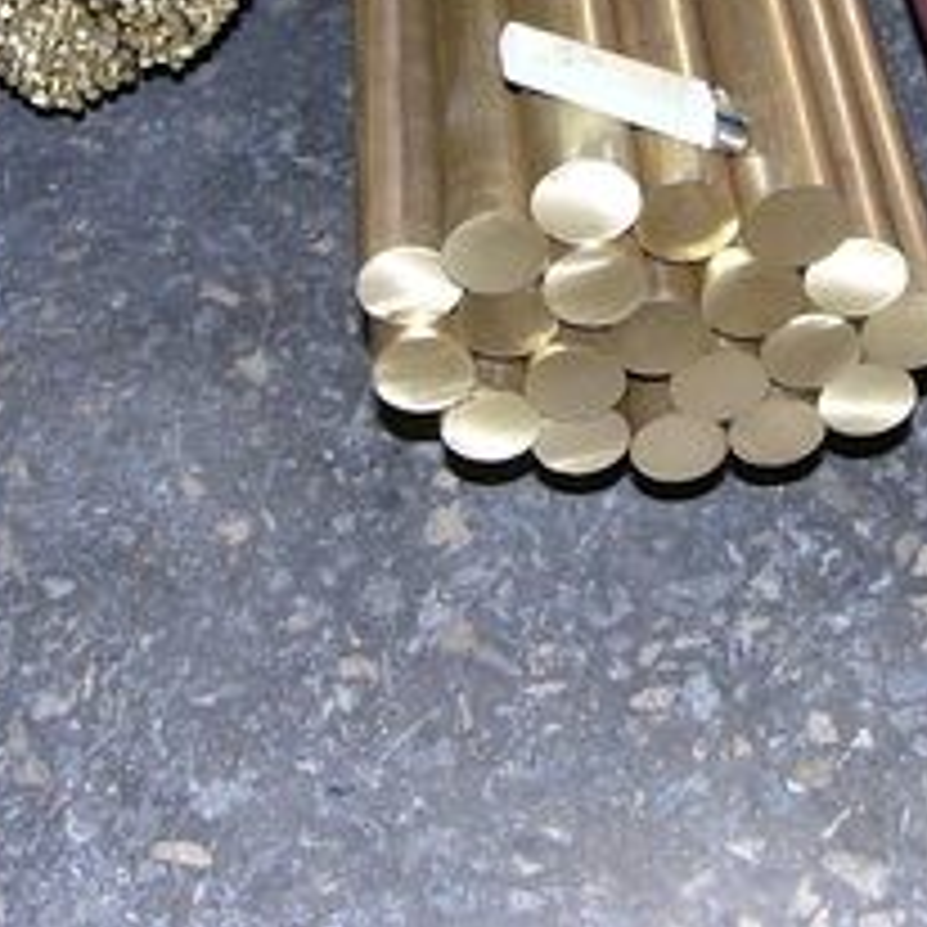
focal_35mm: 75
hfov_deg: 22.9
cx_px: 626
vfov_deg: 22.5
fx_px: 2272
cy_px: 92
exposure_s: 1/40
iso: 100
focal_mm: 4.6
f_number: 2.8
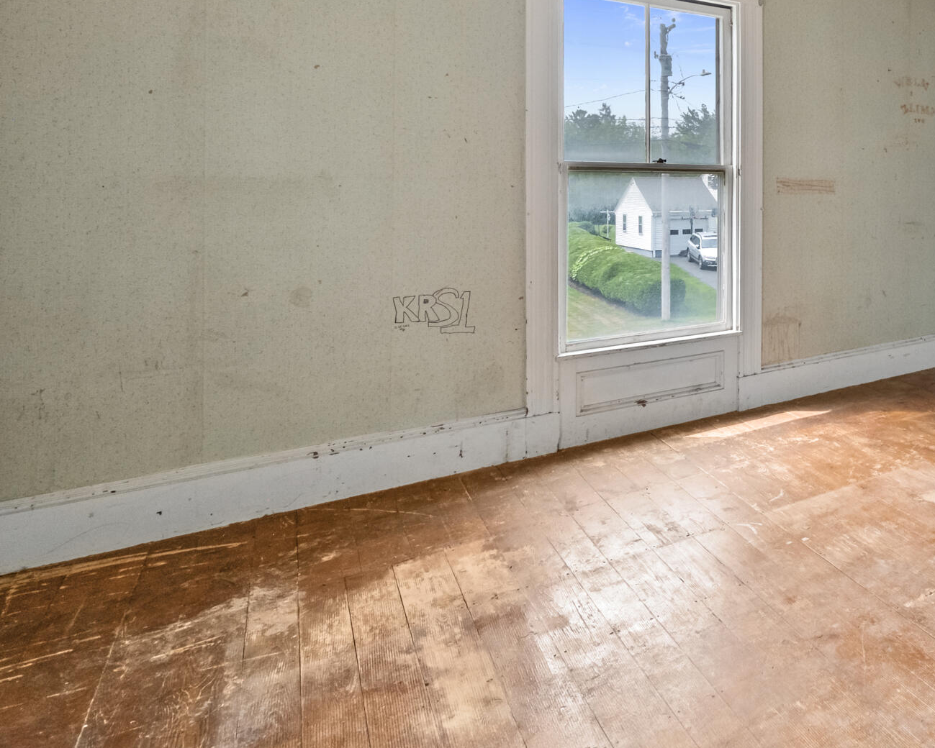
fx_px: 720
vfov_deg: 52.5
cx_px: 953
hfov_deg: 51.5
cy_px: 186
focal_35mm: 26
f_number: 8
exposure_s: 1/20
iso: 640
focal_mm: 8
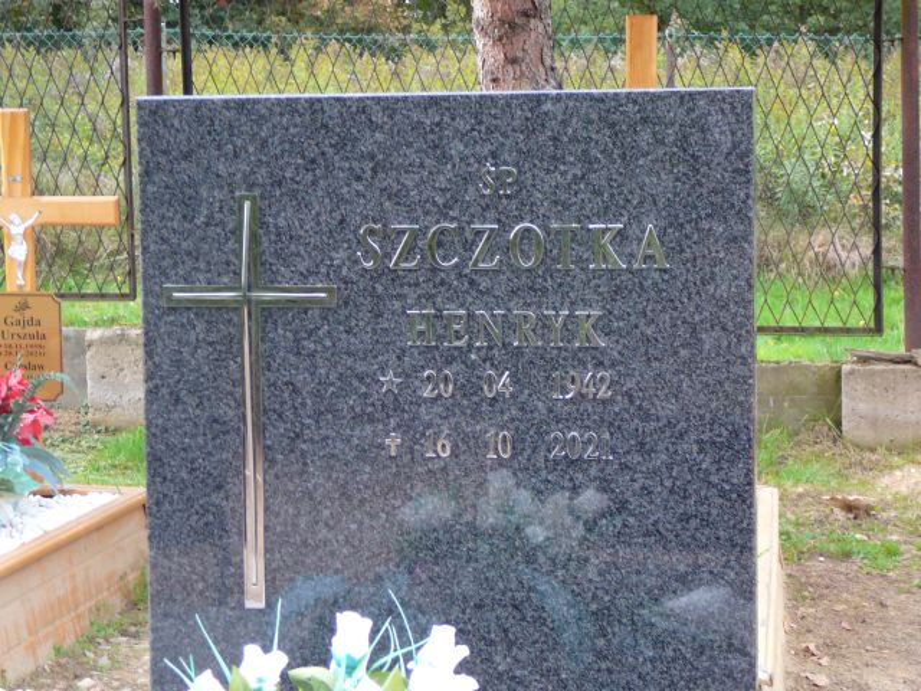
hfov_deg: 22.5
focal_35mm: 87
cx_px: 460
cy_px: 346
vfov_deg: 17.0
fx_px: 2315
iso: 100
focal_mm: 13
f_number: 3.8
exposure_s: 1/30
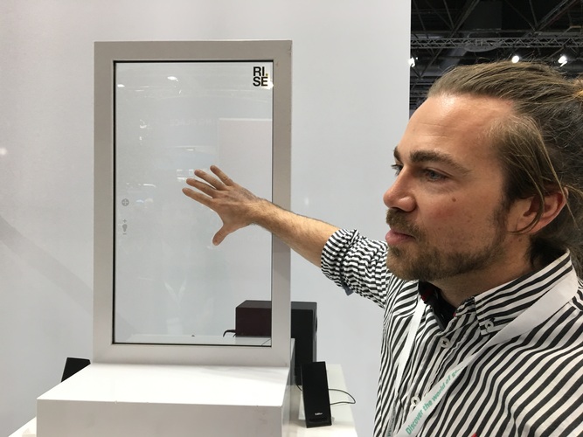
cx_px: 292
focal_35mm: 29
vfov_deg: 48.2
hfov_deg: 61.7
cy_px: 218
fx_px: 488
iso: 64
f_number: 2.2
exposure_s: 1/33
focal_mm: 4.15
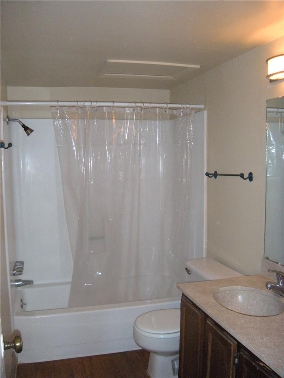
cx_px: 142
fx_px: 383
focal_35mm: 35
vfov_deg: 52.6
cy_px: 189
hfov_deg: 40.7
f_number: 3.8
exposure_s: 1/60
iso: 400
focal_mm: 5.9
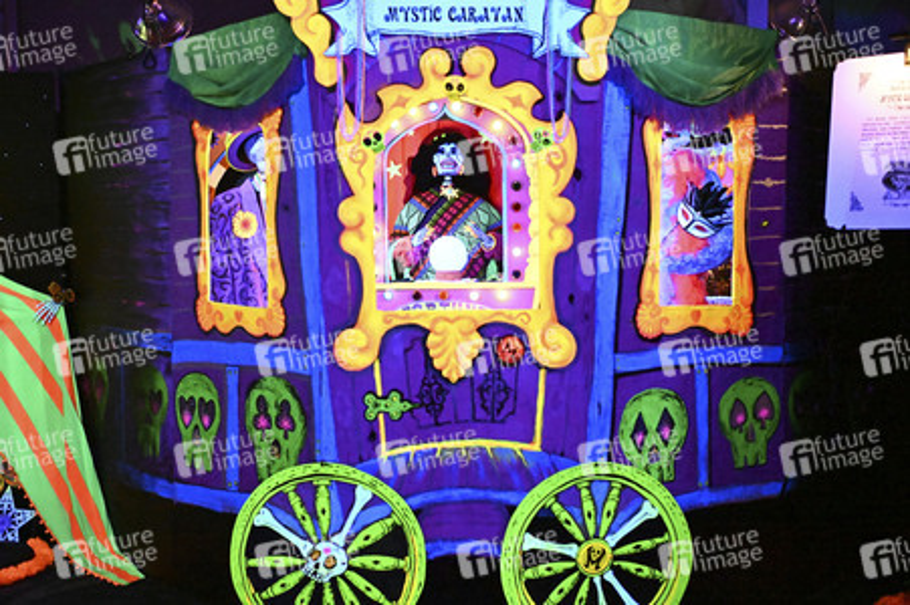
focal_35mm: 35
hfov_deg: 54.5
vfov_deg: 37.8
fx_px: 884
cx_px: 455
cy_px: 302
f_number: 2.2
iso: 32000
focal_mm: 35
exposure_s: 1/800
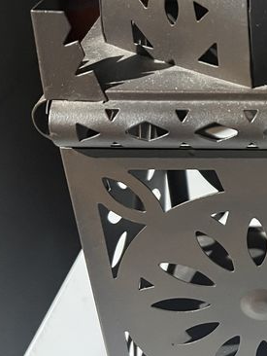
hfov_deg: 19.1
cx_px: 355
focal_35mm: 71
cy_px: 128
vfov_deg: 27.3
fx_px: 729
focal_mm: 5.7
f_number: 1.5
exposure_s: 1/33
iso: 400
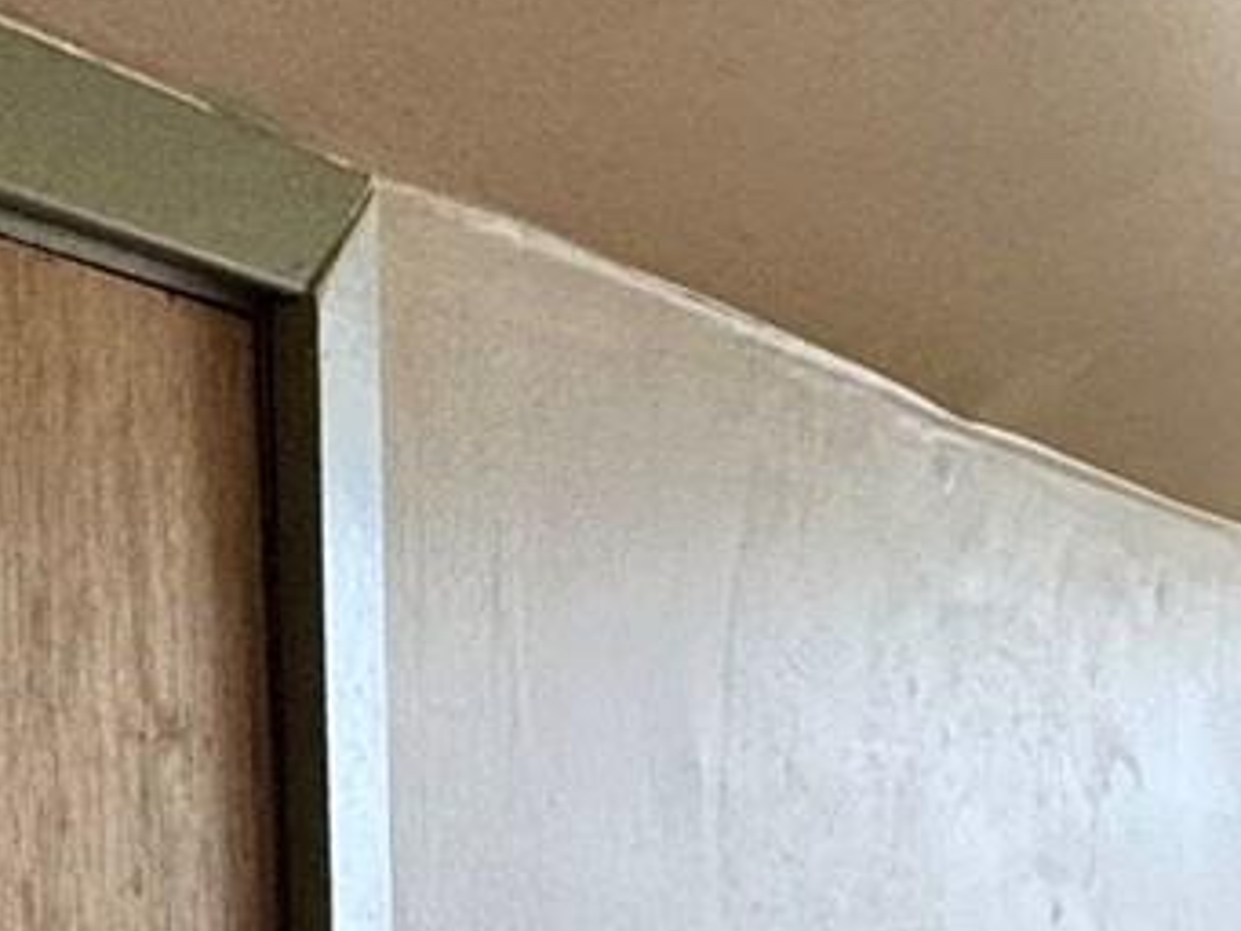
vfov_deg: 16.7
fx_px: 3012
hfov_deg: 18.5
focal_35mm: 84
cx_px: 2202
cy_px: 1164
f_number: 2.2
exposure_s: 1/99
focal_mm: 2.22
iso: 125
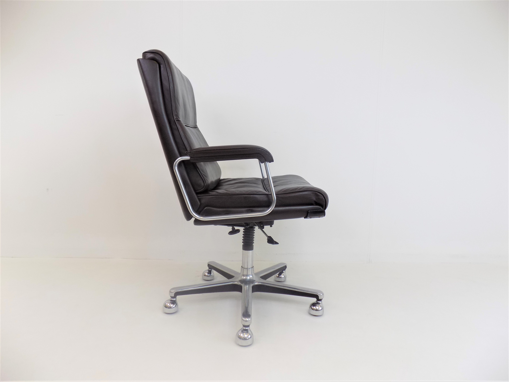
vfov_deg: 58.9
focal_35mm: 23
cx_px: 254
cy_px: 191
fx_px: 338
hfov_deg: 73.9
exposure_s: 1/50
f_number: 3.1
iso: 80
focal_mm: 4
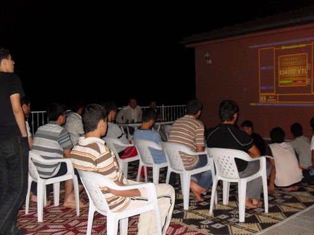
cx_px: 157
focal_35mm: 37
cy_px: 118
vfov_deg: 38.7
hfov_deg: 50.1
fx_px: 336
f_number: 2.8
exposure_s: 1/45
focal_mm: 6.3
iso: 200
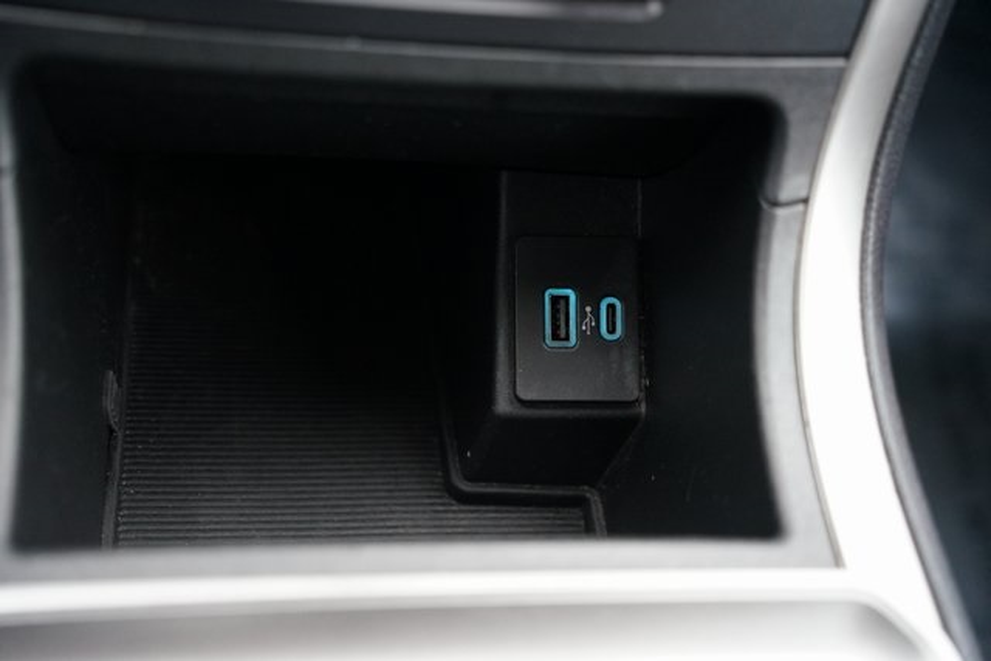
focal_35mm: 50
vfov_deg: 27.0
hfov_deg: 39.6
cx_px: 496
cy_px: 330
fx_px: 1377
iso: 2500
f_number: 3.5
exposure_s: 1/60
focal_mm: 50
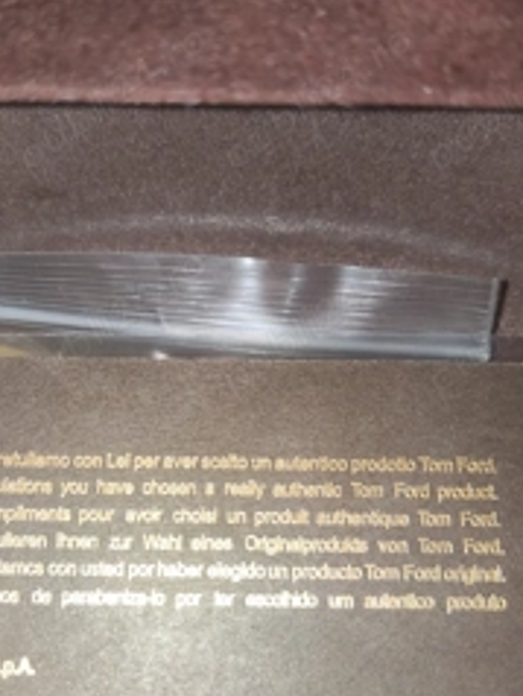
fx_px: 845
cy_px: 371
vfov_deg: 44.7
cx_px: 213
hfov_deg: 34.3
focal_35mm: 42
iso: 96
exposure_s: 1/50
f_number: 1.79
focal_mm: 4.71
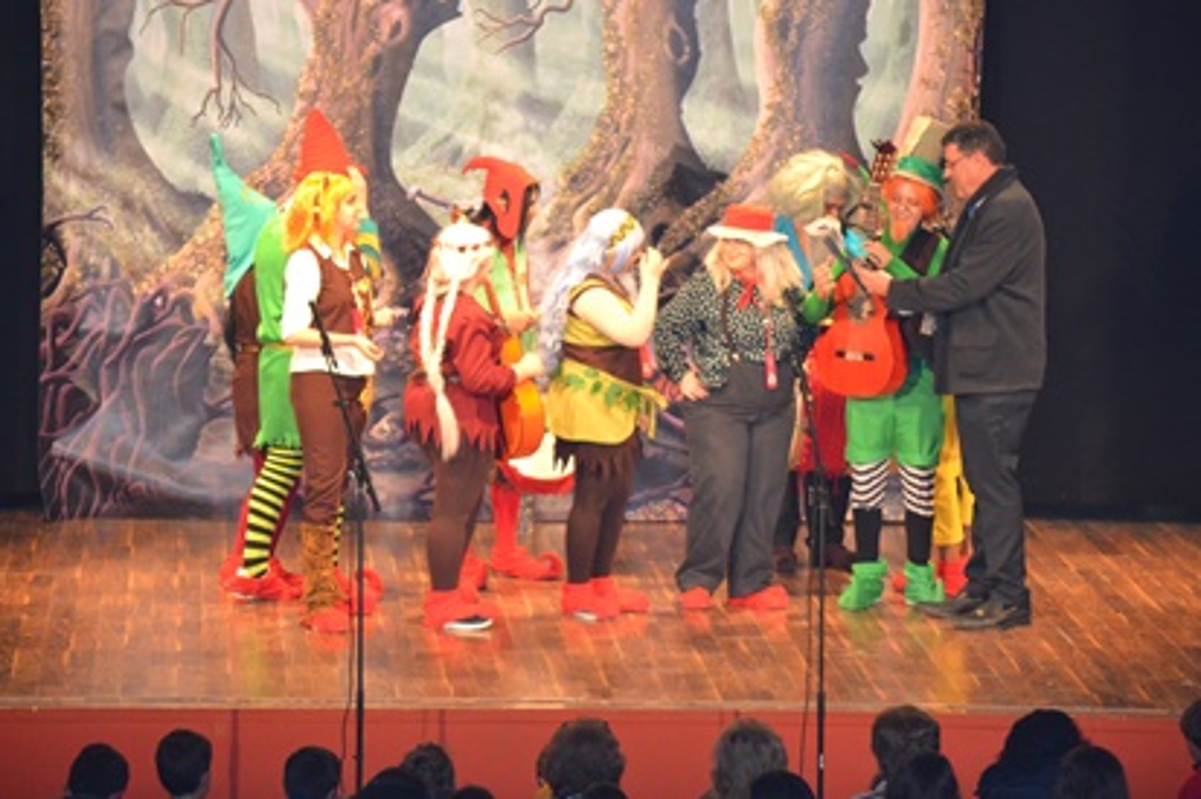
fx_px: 6002
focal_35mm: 180
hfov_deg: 11.4
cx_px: 622
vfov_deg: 7.6
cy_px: 366
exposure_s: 1/60
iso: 2000
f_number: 4.5
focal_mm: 110
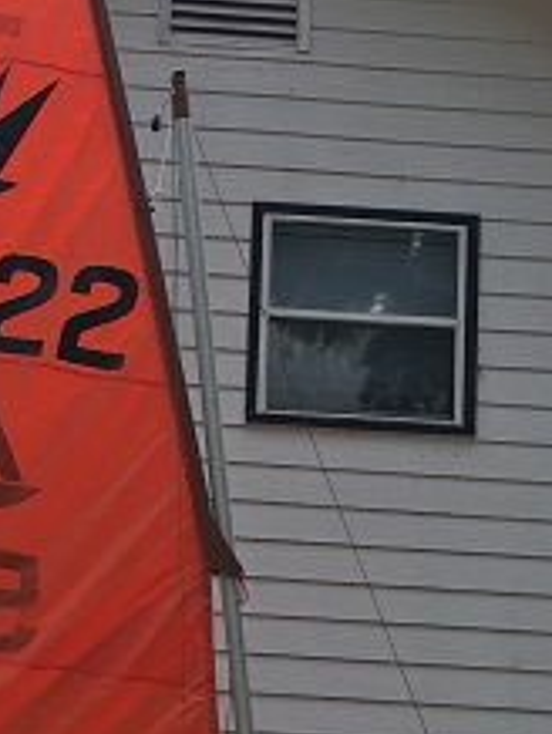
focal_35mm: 85
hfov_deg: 16.8
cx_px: -61
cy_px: 643
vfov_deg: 22.5
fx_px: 1804
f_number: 2.2
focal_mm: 4.15
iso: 25
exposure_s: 1/855
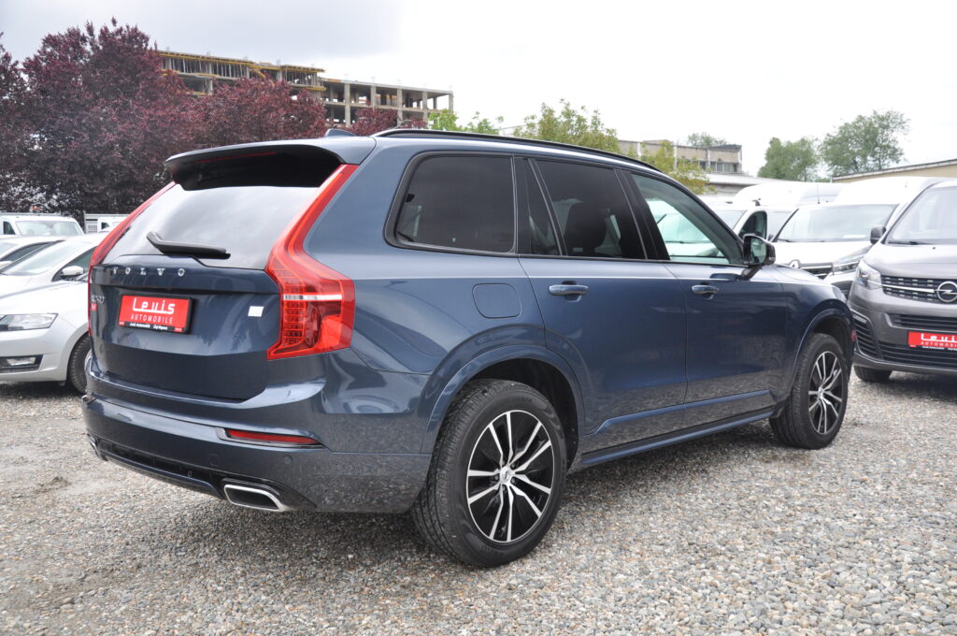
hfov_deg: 53.2
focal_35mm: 36
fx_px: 956
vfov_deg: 36.8
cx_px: 478
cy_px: 318
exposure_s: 1/200
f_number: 7.1
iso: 400
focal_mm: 24
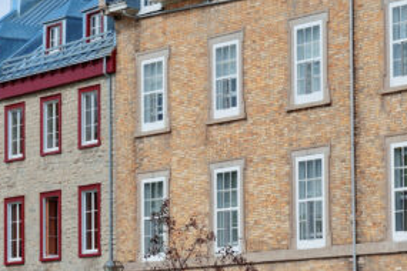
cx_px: -67
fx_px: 1888
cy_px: 148
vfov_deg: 8.2
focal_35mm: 167
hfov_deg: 12.1
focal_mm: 62
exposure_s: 1/320
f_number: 8
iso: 100
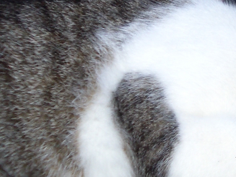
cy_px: 32
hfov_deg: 20.2
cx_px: 234
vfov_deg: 15.6
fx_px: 641
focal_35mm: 94
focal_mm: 5.8
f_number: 2.6
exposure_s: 1/40
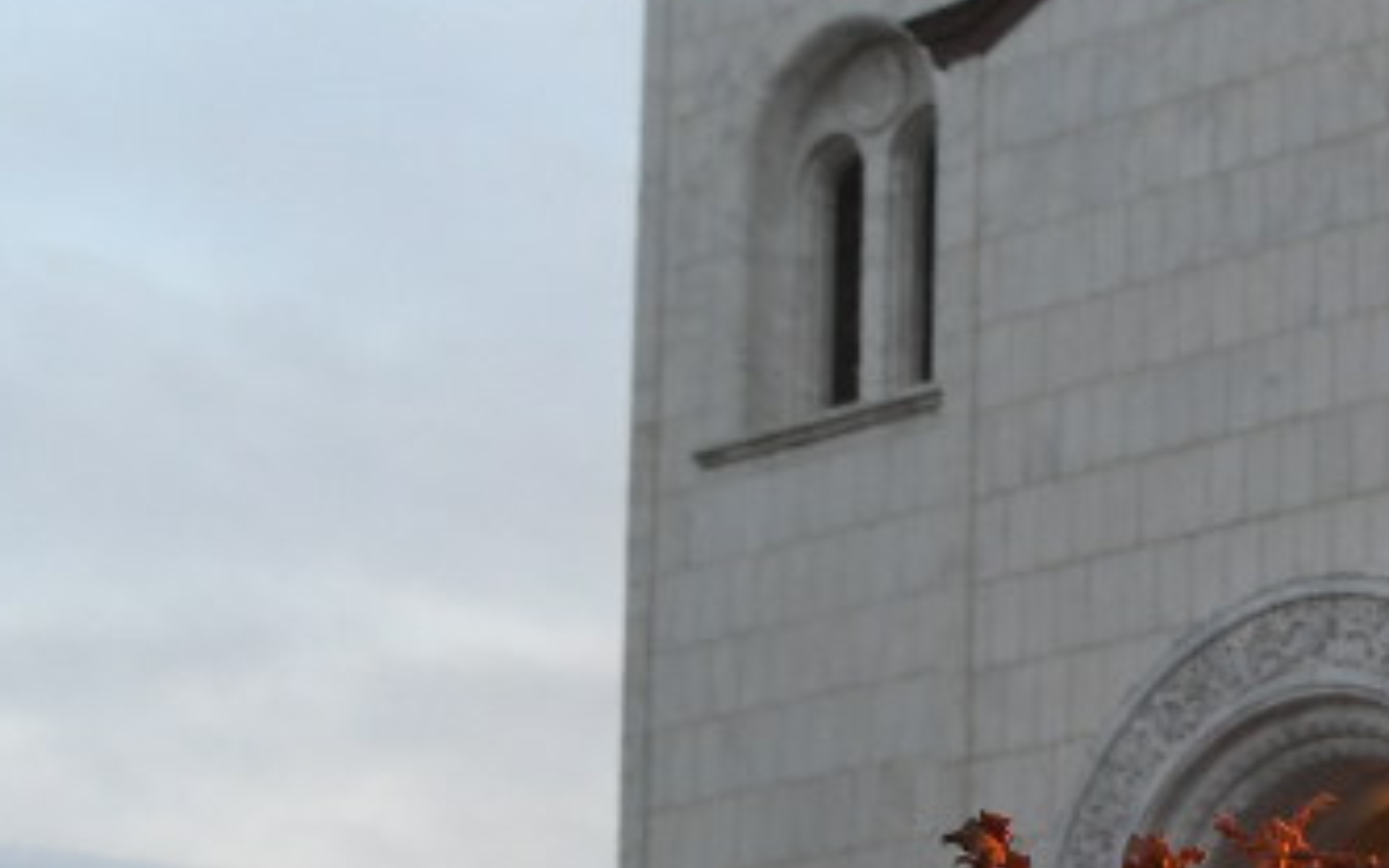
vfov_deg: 10.7
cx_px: 2290
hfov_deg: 15.6
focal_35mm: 119
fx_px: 4504
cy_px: 1256
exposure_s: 1/500
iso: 2000
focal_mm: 24
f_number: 4
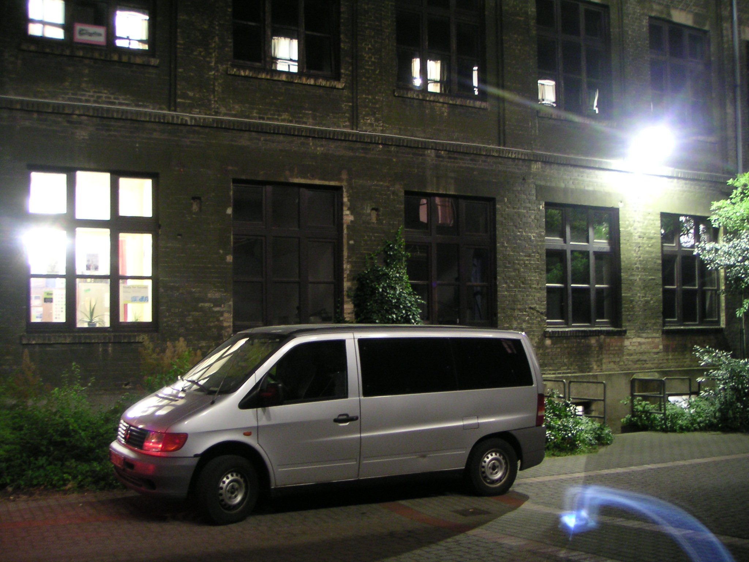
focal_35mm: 38
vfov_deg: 37.7
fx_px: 822
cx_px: 374
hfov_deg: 49.0
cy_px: 281
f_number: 2.8
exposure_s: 4
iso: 100
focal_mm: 6
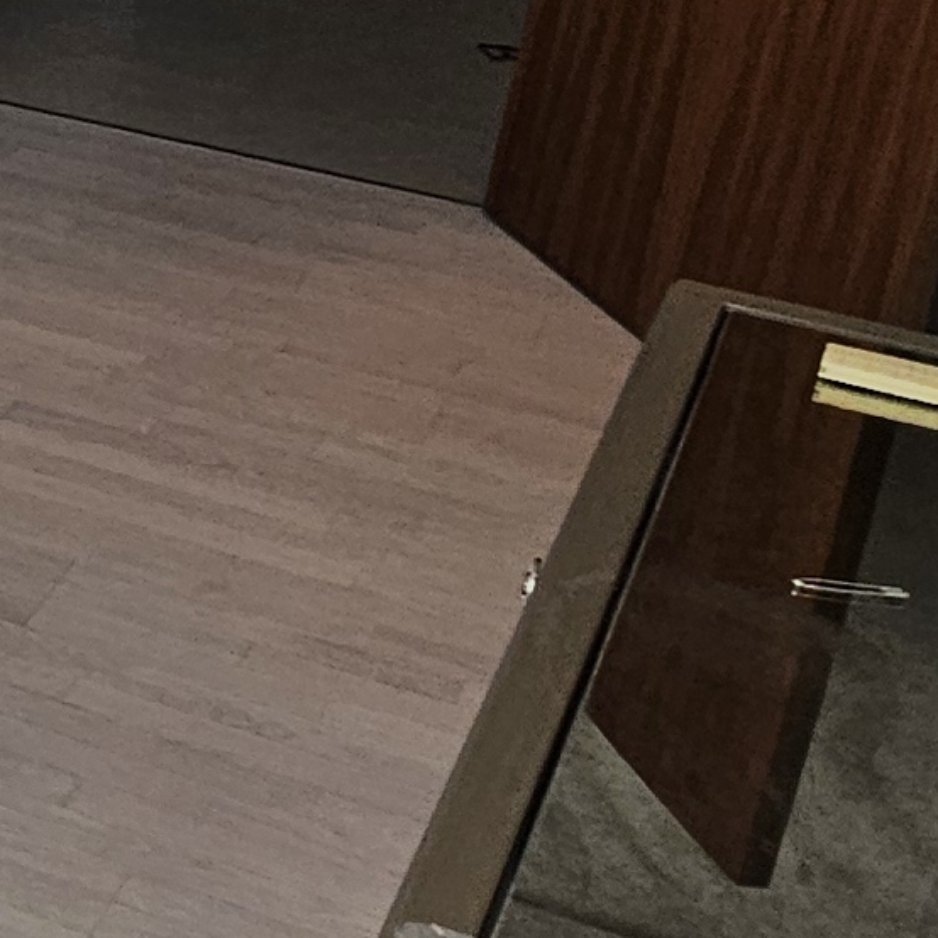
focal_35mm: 83
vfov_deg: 20.5
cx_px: -1035
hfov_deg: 15.7
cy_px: 107
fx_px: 2545
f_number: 2.2
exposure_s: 1/106
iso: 50
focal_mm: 2.2
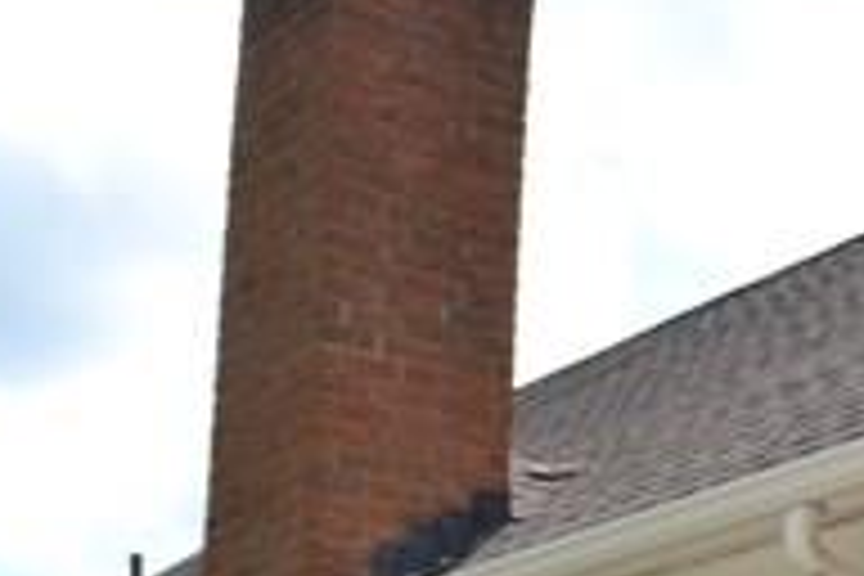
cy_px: 830
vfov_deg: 14.3
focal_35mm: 90
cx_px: 1161
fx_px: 2160
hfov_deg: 20.4
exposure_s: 1/200
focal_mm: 18
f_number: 7.1
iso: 100
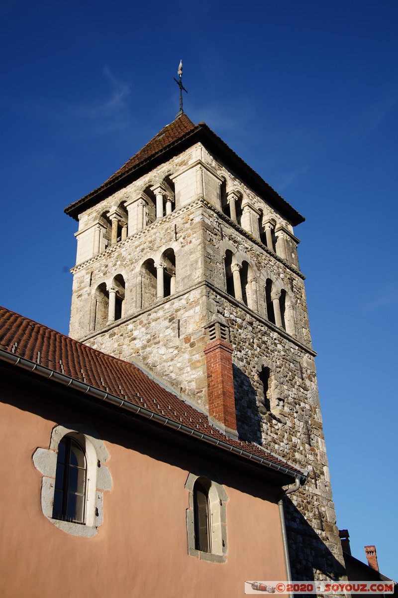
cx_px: 199
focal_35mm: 40
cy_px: 299
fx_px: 663
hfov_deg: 33.4
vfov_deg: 48.5
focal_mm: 40
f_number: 8
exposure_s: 1/250
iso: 100
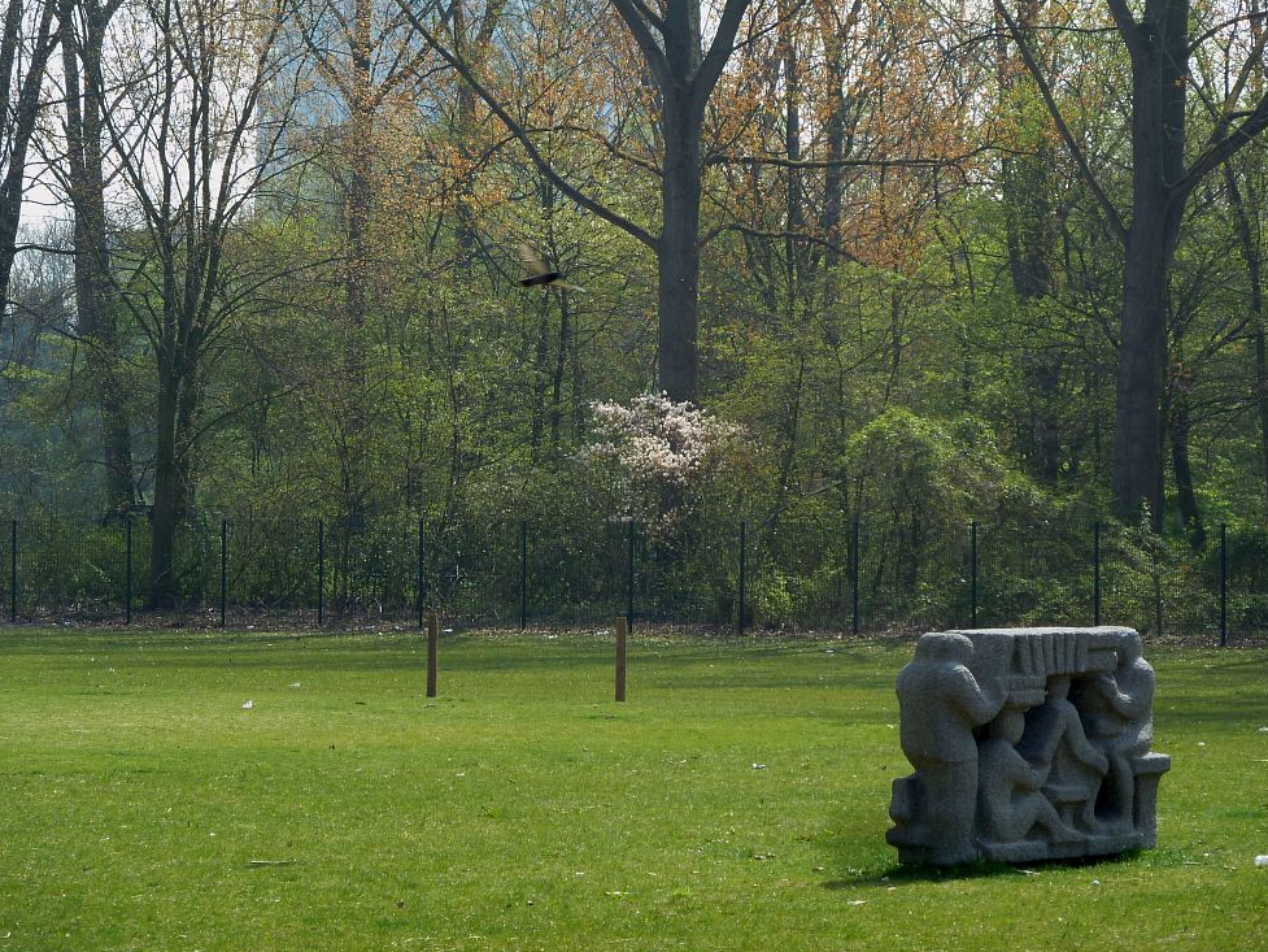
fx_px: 5642
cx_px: 652
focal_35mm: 154
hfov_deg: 12.8
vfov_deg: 9.6
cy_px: 491
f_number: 4.5
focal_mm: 24.1
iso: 80
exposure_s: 1/160
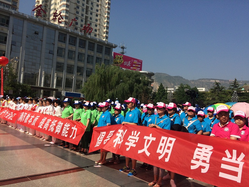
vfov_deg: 48.2
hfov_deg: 61.7
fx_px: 209
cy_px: 94
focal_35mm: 29
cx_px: 124
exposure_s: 1/2933
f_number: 2.2
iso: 32
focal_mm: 4.15
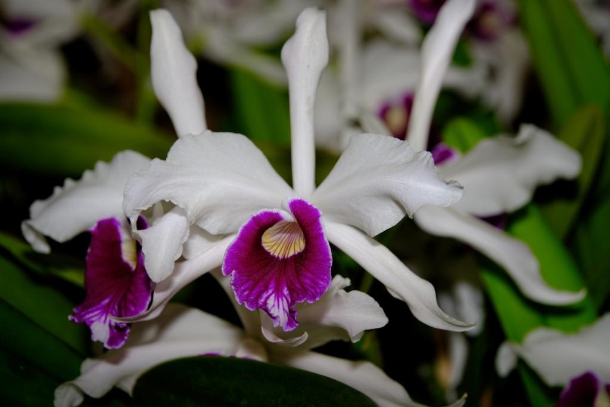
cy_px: 204
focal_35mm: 111
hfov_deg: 18.4
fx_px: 1881
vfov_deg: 12.3
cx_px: 305
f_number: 4
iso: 160
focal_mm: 73.8
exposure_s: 1/60
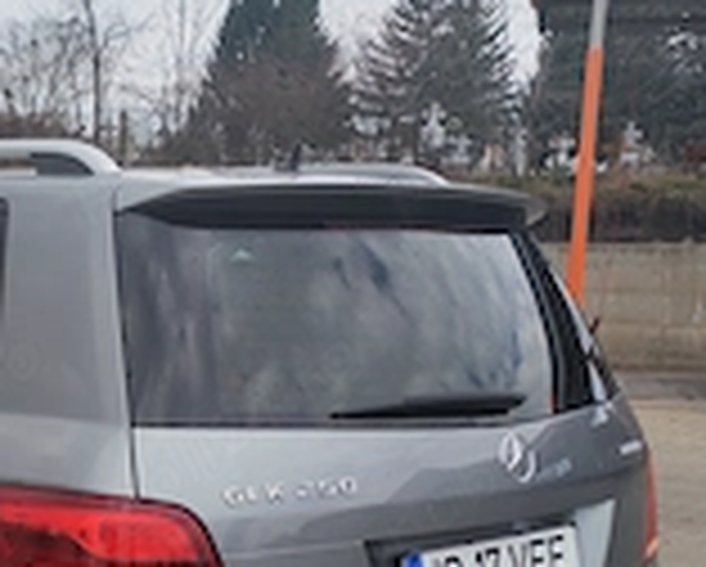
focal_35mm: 67
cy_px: 522
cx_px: 54
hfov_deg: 27.2
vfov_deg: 22.2
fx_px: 1402
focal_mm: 6.12
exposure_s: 1/510
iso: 50
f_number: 1.9
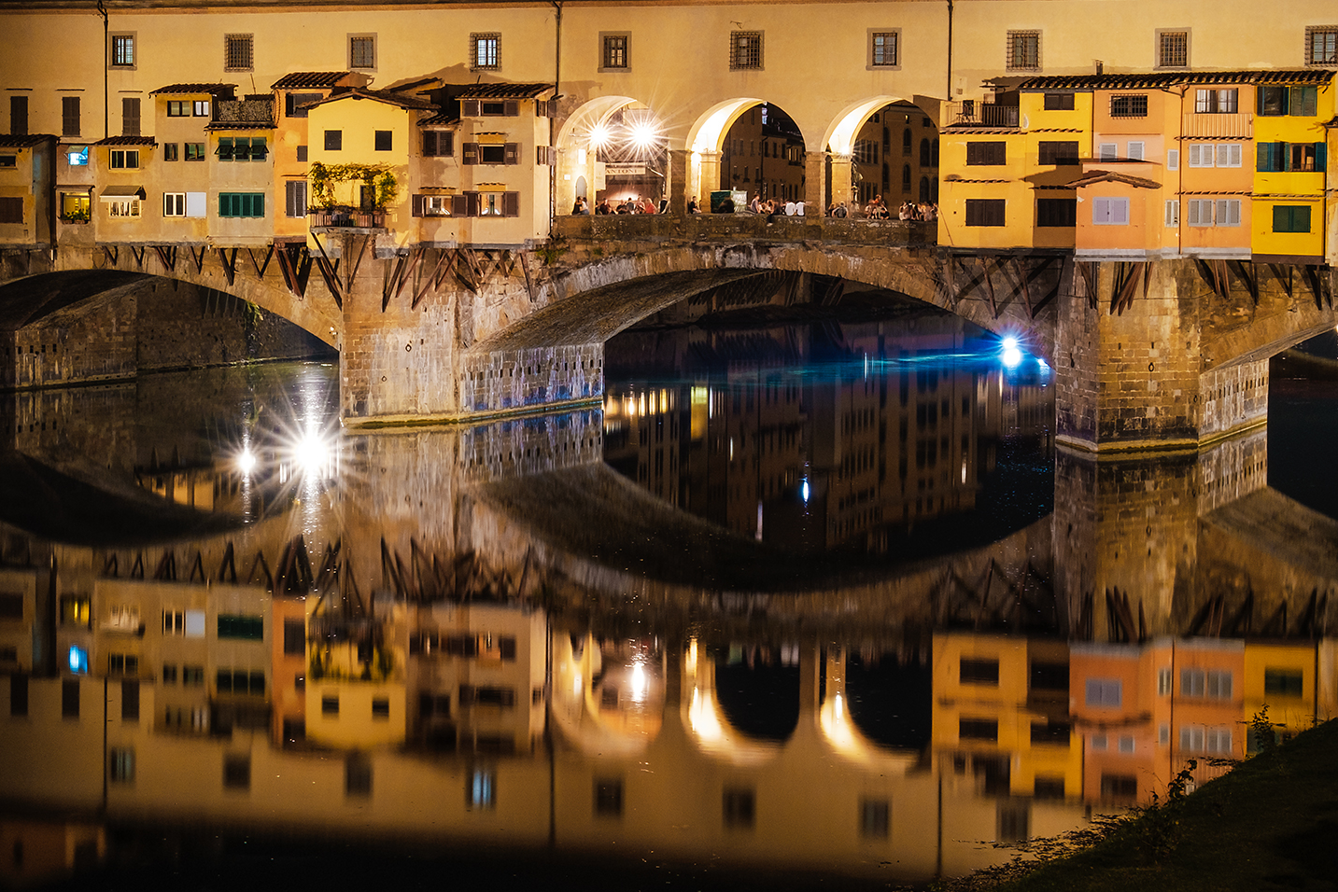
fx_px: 2007
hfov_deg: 36.7
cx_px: 520
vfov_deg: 25.1
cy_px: 389
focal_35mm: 54
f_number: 10
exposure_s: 5
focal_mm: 28.4
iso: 400
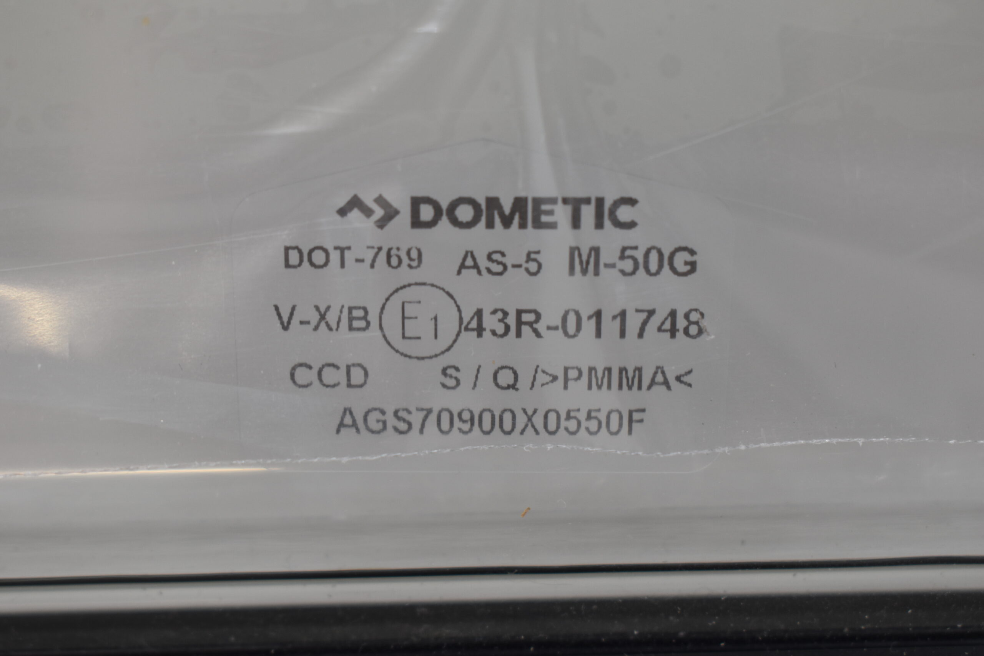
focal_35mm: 63
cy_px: 328
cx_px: 492
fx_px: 1722
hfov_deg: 31.9
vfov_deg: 21.6
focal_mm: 42
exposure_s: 1/60
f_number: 6.3
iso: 400
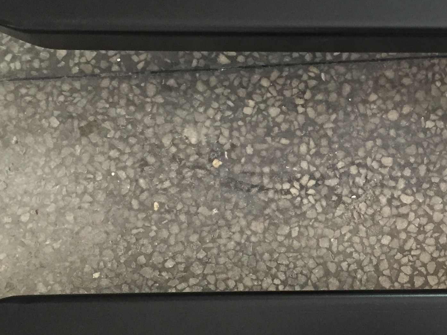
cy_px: 156
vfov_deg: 21.6
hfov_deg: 27.4
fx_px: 878
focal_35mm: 68
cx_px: 416
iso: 250
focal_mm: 4.15
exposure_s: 1/33
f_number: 2.2
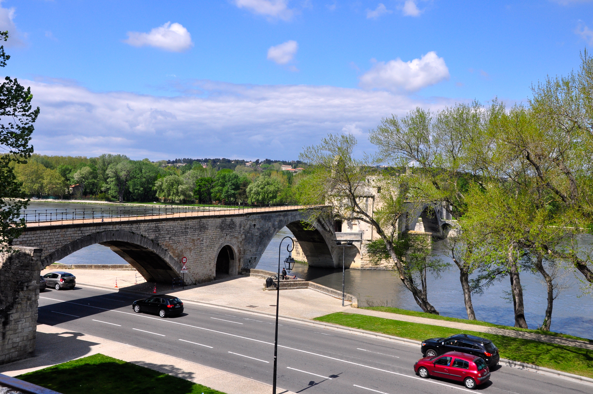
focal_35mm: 36
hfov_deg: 53.2
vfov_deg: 36.8
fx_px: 592
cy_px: 197
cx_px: 296
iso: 400
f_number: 13
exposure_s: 1/640
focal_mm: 24
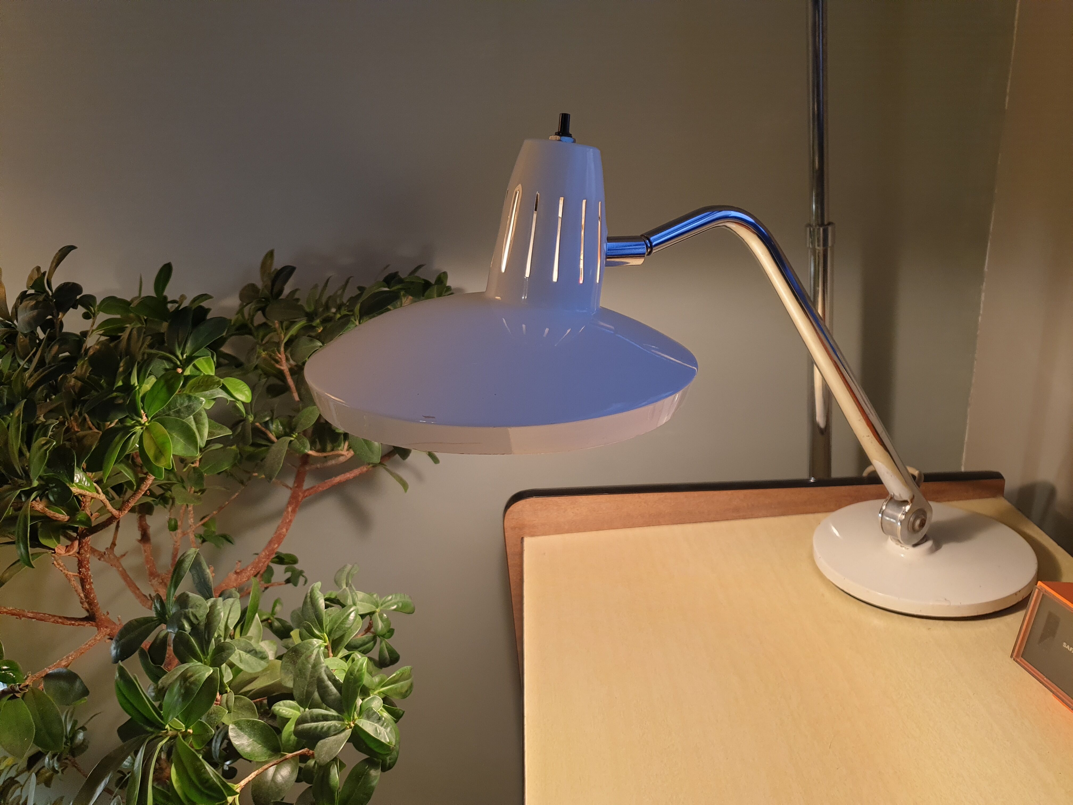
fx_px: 806
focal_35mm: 26
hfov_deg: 67.3
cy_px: 402
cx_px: 536
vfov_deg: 53.1
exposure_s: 1/50
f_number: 2.4
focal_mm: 4.3
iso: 64
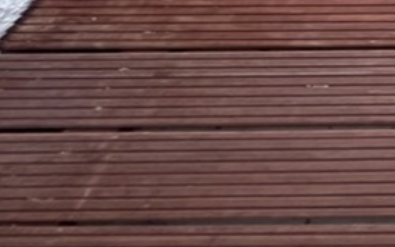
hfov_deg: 21.0
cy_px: -321
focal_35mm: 58
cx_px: 737
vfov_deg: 15.1
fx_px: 624
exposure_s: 1/99
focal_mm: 1.6
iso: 40
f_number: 1.8
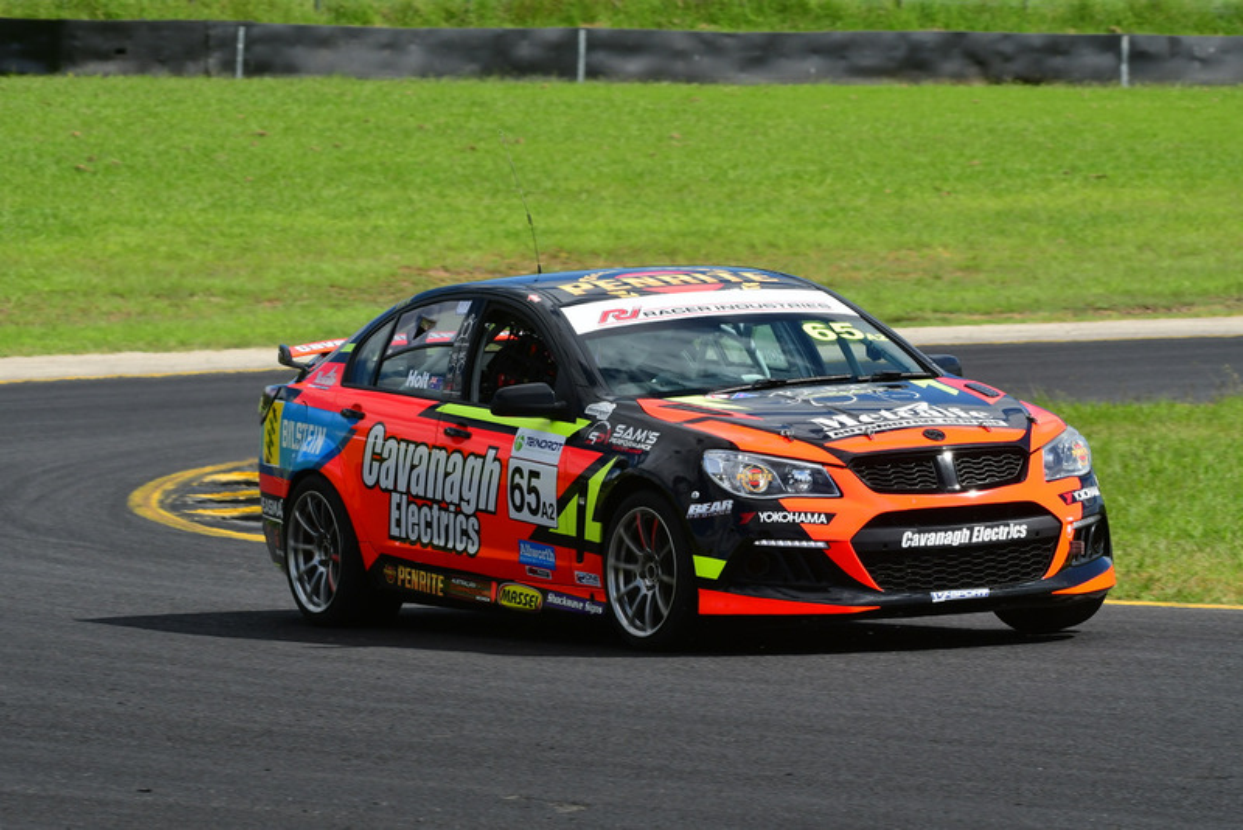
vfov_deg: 4.6
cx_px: 622
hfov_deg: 6.9
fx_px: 10362
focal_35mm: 300
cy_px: 415
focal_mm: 200
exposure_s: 1/640
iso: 400
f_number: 11
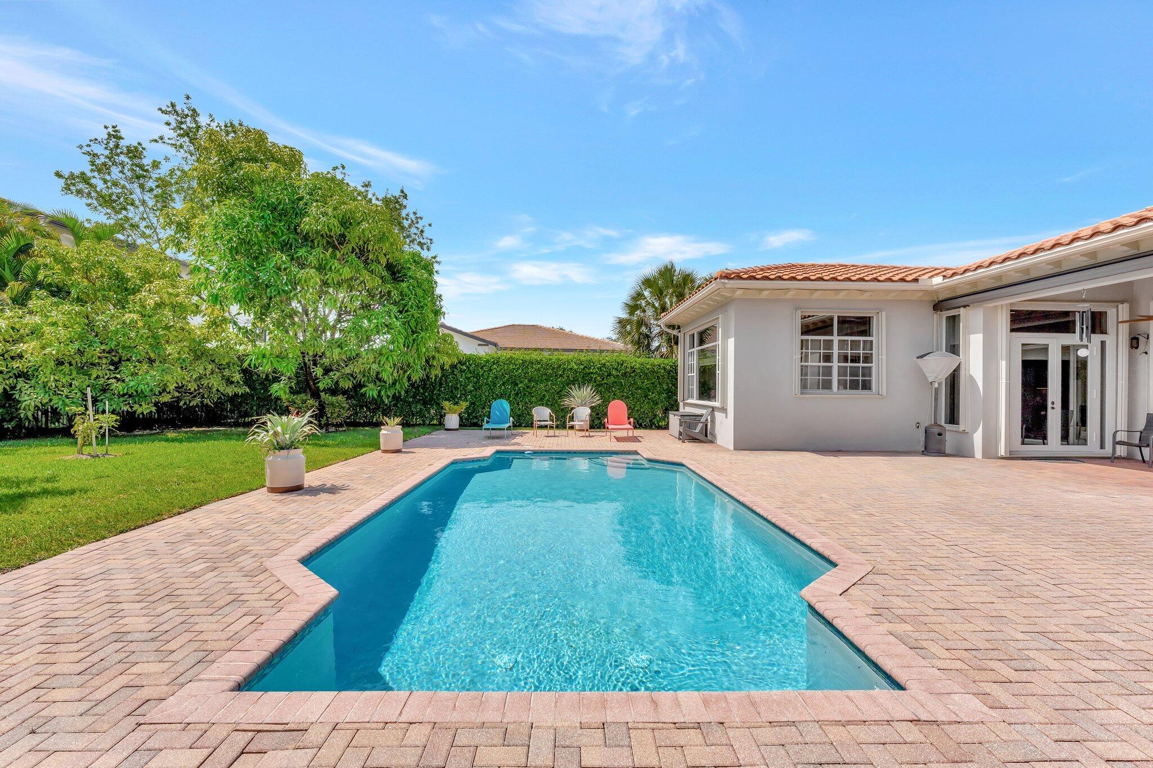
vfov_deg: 75.5
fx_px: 496
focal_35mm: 16
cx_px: 576
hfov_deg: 98.5
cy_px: 384
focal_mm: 15.5
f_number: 8
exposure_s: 1/2000
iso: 400
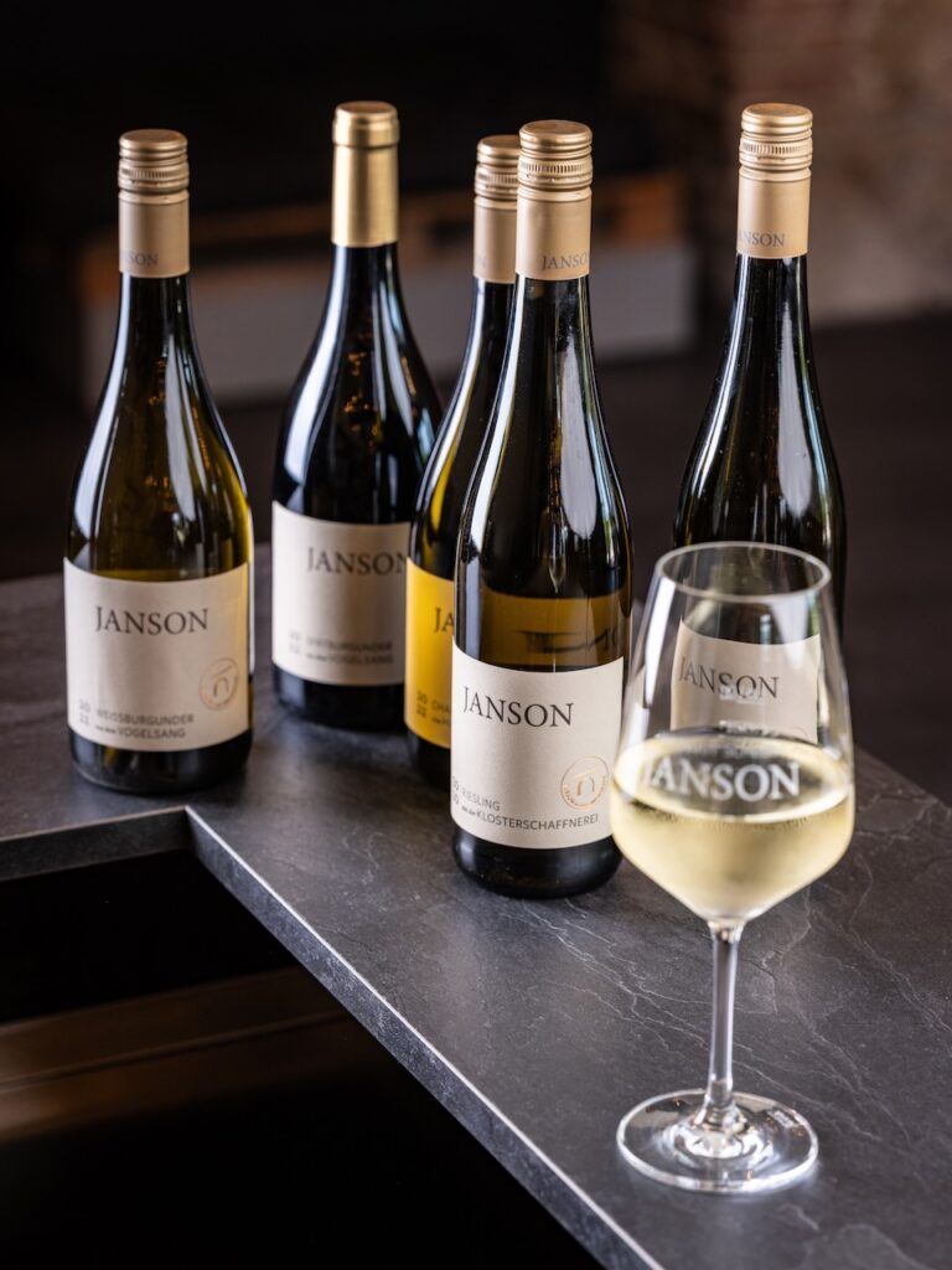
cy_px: 635
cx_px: 476
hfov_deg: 17.0
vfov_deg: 22.5
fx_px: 3190
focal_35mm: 87
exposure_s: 1/125
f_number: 6.4
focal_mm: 110
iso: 250
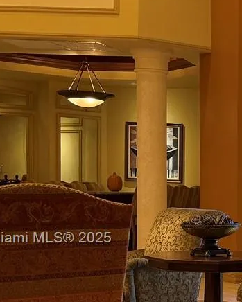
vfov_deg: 22.0
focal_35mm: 86
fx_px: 770
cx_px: 444
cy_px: 239
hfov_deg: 15.3
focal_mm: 6.76
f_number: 1.78
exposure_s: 1/60
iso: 200
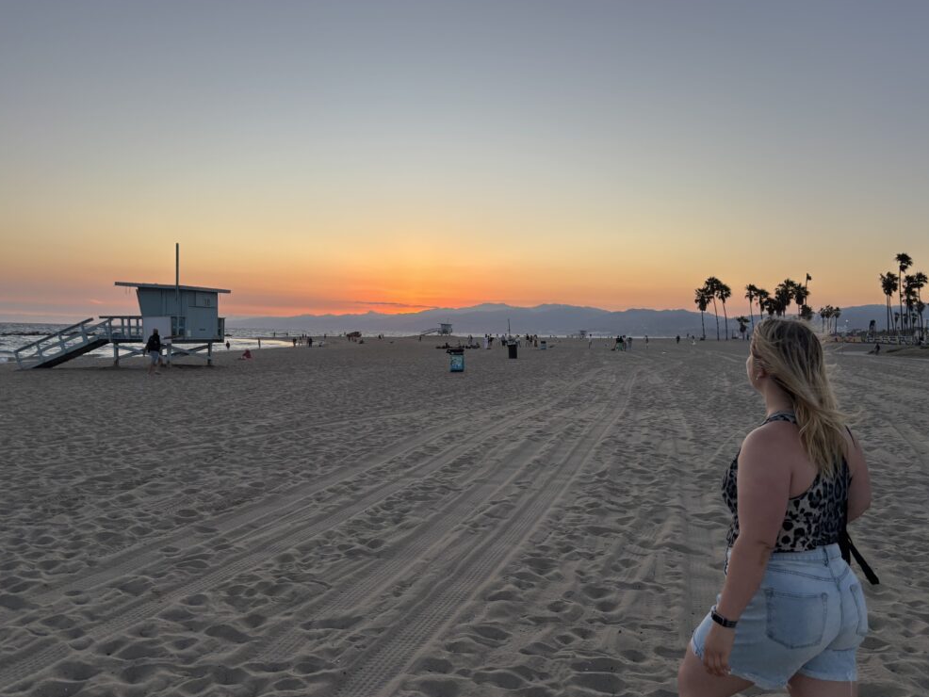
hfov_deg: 65.3
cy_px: 349
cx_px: 475
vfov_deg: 51.4
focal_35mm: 27
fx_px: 725
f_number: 1.6
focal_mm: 5.96
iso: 50
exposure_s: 1/611
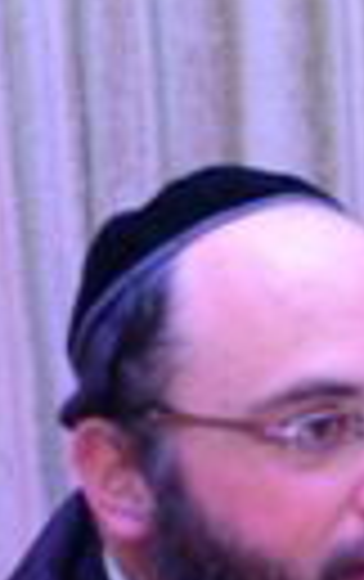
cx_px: 768
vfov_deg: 13.3
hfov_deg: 7.9
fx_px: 2484
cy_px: 366
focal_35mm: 157
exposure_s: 1/50
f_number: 3.2
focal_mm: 31
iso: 1000
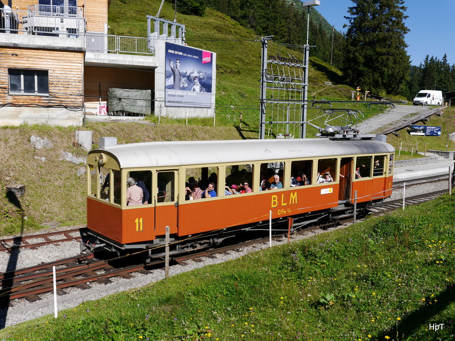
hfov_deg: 51.4
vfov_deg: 39.7
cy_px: 170
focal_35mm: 36
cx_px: 228
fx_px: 473
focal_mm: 18
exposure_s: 1/500
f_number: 8
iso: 160
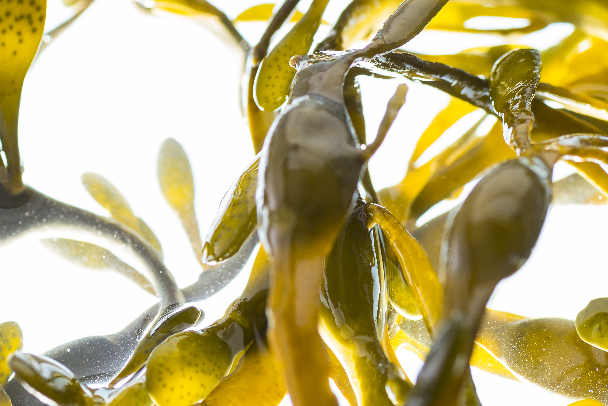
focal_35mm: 278
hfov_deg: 7.4
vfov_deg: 4.9
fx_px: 4696
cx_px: 583
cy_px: 283
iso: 64
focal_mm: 105
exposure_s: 1/200
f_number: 8
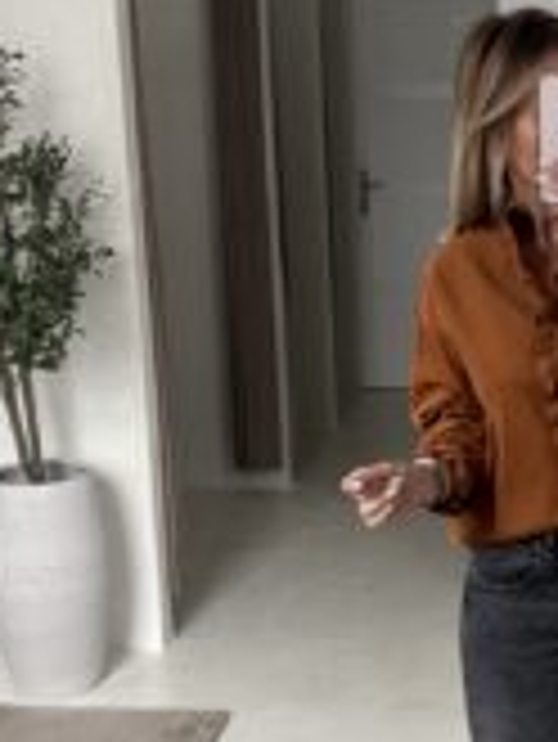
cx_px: 472
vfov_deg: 30.6
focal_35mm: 63
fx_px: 1352
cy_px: 459
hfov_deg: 22.9
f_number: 1.6
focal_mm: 5.96
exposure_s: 1/60
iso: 200
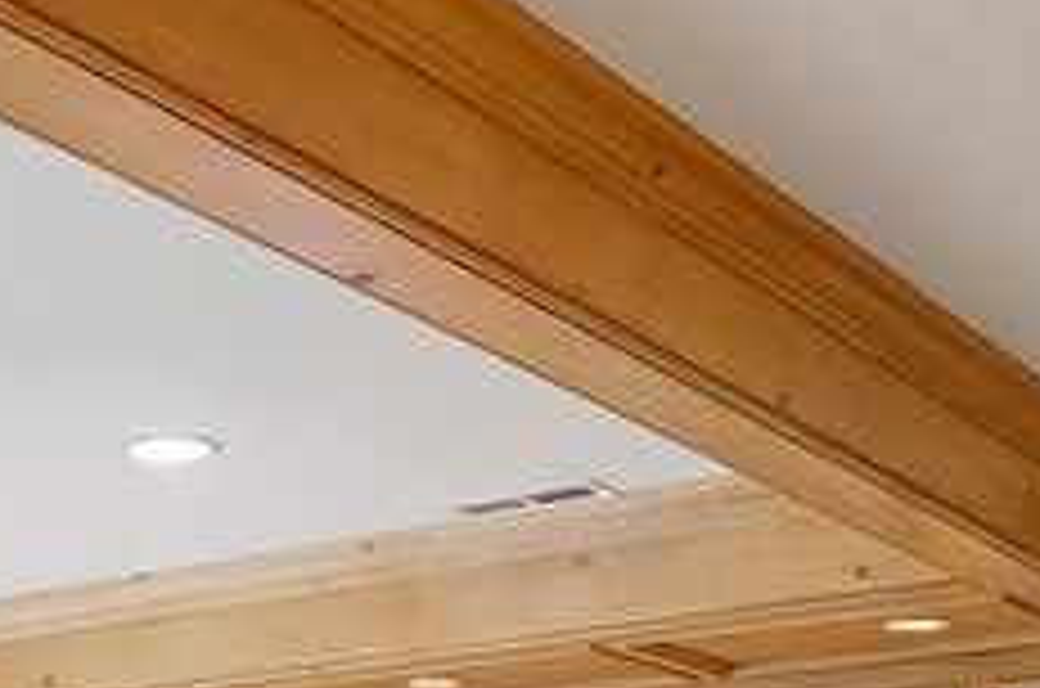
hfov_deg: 24.2
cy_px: 1075
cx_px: 155
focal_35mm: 82
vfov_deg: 15.1
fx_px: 2374
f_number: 8
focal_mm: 17.5
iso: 400
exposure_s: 1
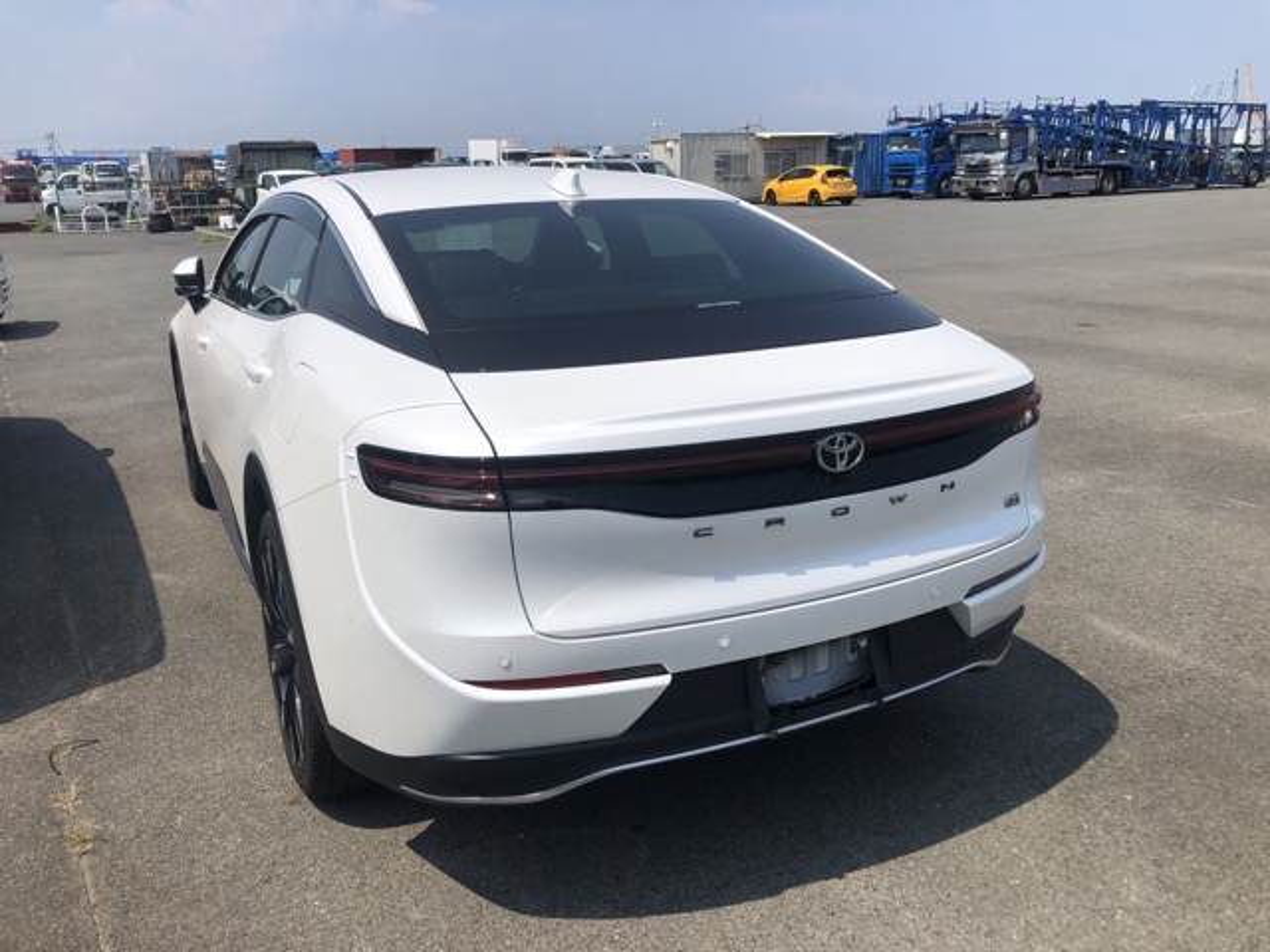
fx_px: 1027
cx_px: 635
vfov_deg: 49.7
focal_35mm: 28
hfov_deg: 63.4
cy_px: 476
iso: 25
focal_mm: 3.99
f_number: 1.8
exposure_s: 1/3436
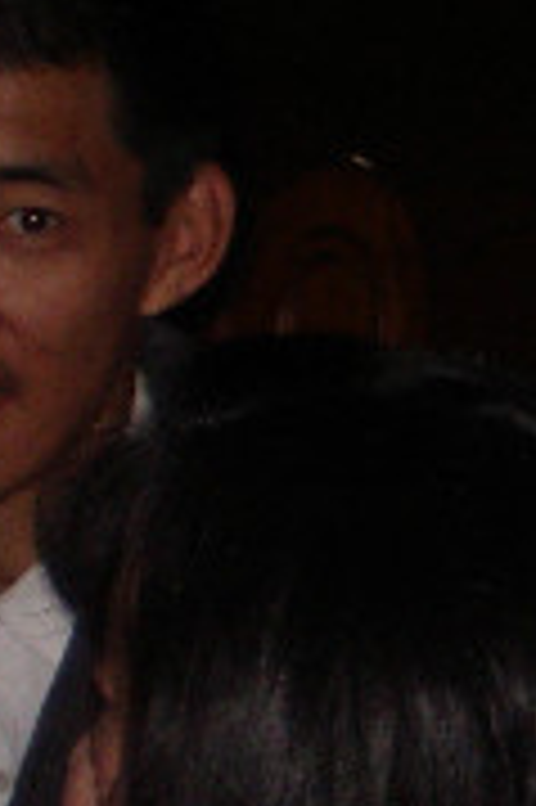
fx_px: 9487
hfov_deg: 3.2
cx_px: 1266
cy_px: 315
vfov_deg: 4.9
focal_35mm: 424
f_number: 5
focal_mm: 17.4
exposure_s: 1/125
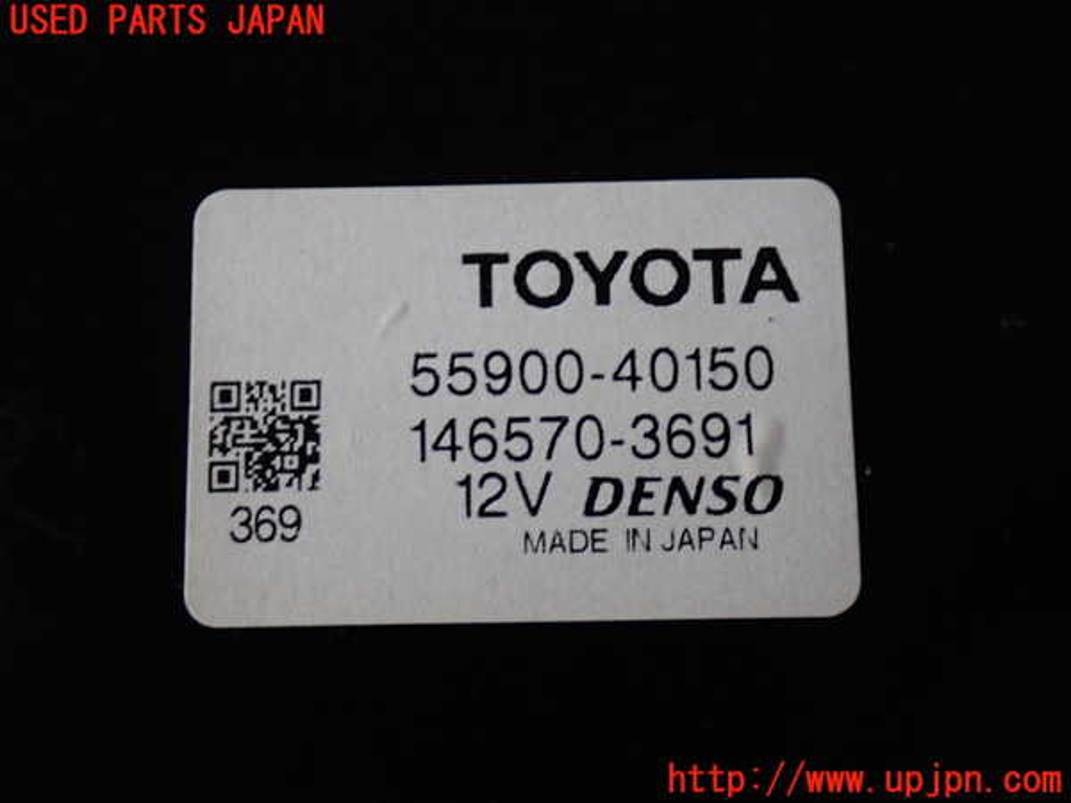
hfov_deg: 35.5
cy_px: 402
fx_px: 1671
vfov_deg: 27.0
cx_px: 536
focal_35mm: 54
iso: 320
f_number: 3.3
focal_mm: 9.65
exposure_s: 1/50
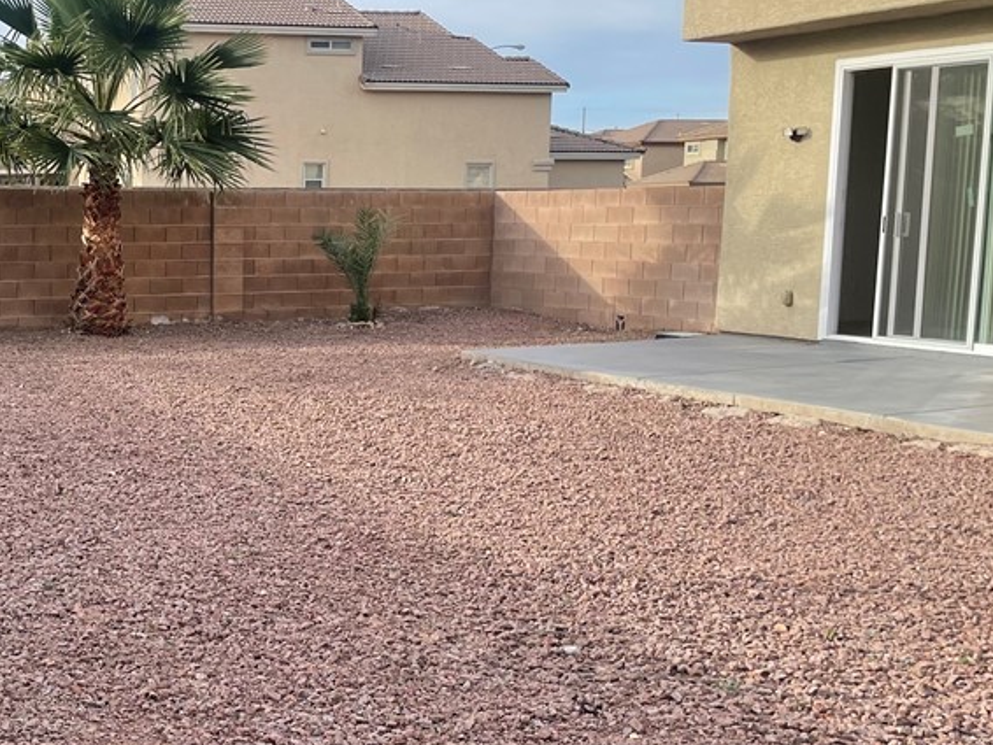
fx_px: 1349
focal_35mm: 47
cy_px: 377
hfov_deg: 38.2
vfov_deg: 30.9
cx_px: 139
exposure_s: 1/1742
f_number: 1.6
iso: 32
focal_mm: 4.2
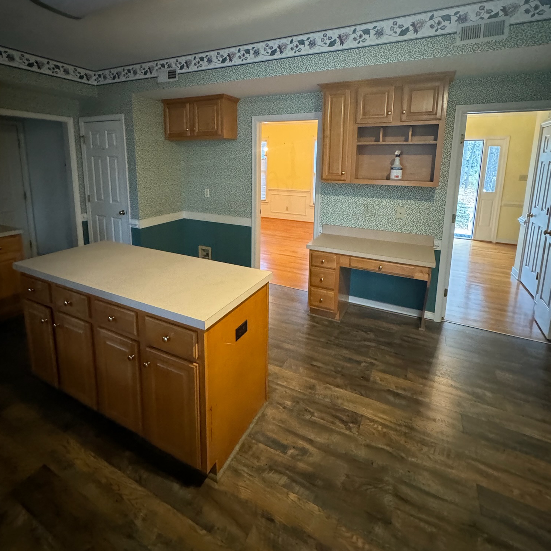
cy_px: 208
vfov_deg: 82.5
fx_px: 306
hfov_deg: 84.0
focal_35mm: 17
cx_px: 270
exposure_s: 1/40
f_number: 2.2
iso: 1000
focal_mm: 2.22
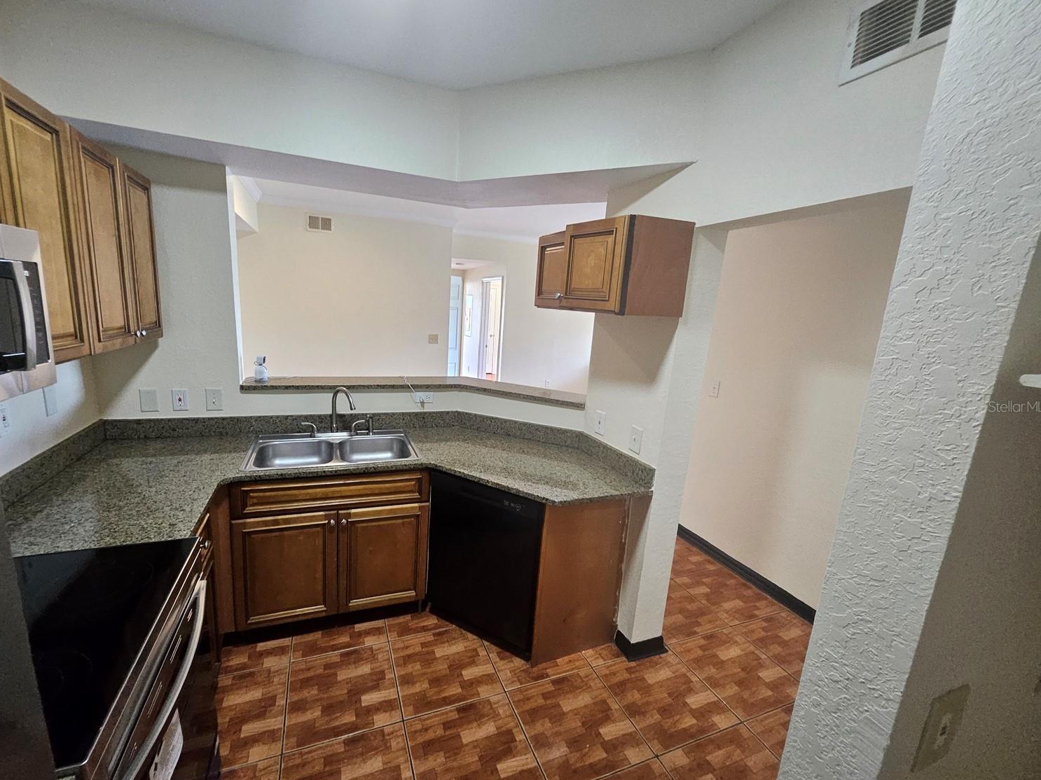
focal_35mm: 14
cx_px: 494
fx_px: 421
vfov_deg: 85.6
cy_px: 406
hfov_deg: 102.0
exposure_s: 1/60
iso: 320
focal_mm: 1.74
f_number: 2.2
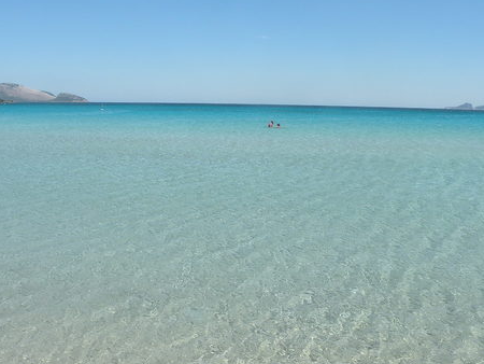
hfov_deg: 51.3
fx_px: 504
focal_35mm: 36
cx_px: 250
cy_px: 177
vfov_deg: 39.7
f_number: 6.3
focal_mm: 4.7
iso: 64
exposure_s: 1/254
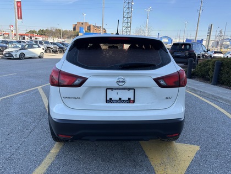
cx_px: 116
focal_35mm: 26
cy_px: 87
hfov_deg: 67.3
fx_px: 174
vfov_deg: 53.1
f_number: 1.6
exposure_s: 1/1152
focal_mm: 5.96
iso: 50
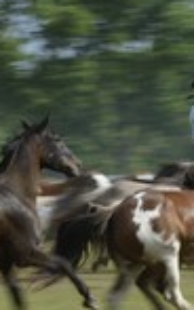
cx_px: 108
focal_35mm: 321
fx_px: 2713
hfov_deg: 4.1
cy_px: 133
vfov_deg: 6.5
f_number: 14
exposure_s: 1/60
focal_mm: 110
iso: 100
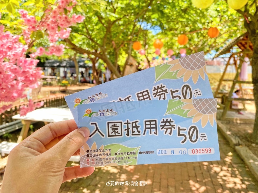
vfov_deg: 53.1
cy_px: 96
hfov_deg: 67.3
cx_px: 129
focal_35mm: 26
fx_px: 194
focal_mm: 4.25
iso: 32
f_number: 1.8
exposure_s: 1/322
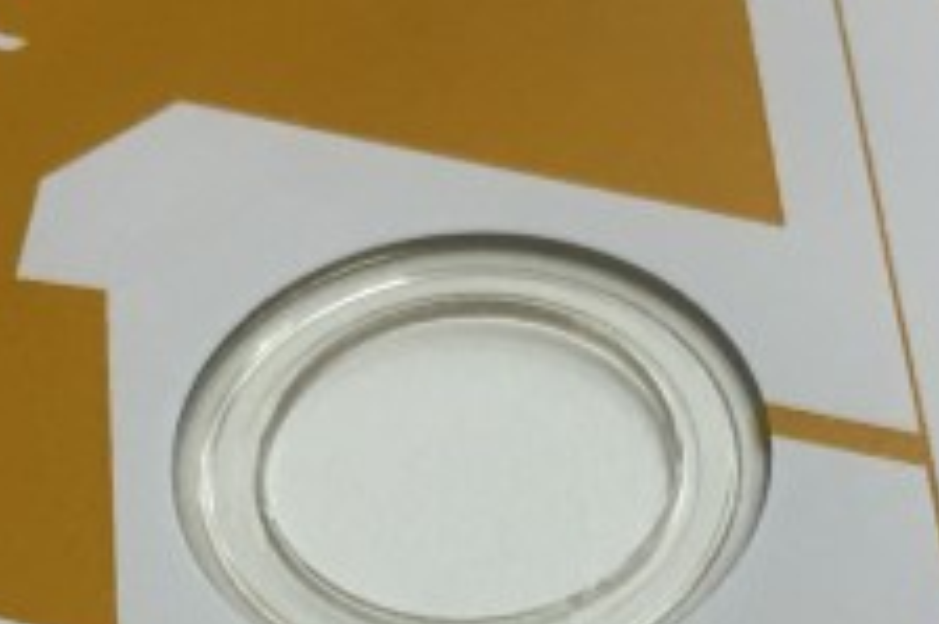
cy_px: 859
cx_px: 566
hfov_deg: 14.9
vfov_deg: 9.7
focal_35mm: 138
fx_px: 3597
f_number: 2.2
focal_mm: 4.15
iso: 32
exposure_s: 1/17
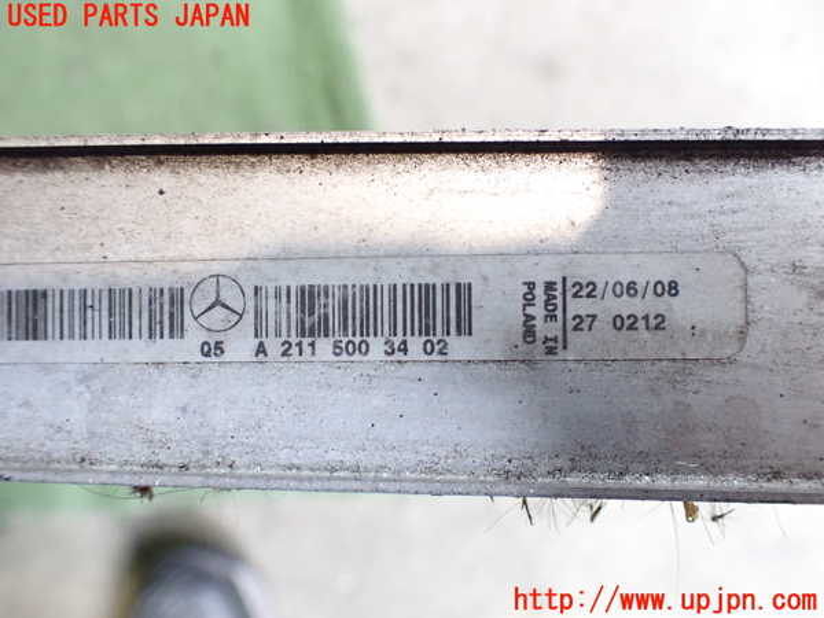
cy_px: 309
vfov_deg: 46.8
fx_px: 714
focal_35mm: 30
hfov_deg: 60.0
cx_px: 412
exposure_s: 1/80
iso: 800
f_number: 2.3
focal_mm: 5.4
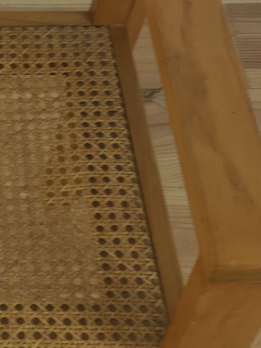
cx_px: -113
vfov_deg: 20.8
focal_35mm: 94
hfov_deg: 14.8
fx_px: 945
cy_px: 114
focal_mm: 4.15
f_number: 2.2
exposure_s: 1/33
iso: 32
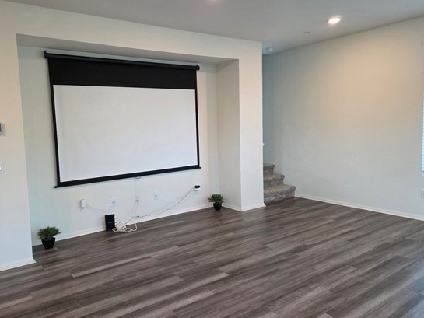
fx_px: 331
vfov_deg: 51.4
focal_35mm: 27
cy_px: 153
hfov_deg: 65.1
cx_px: 186
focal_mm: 5.4
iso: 250
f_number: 1.8
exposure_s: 1/120
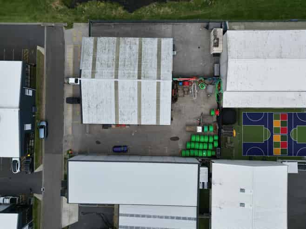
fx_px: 212
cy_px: 114
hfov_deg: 71.6
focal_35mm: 24
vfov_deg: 56.8
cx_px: 153
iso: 120
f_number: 1.7
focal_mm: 6.72
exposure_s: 1/4000
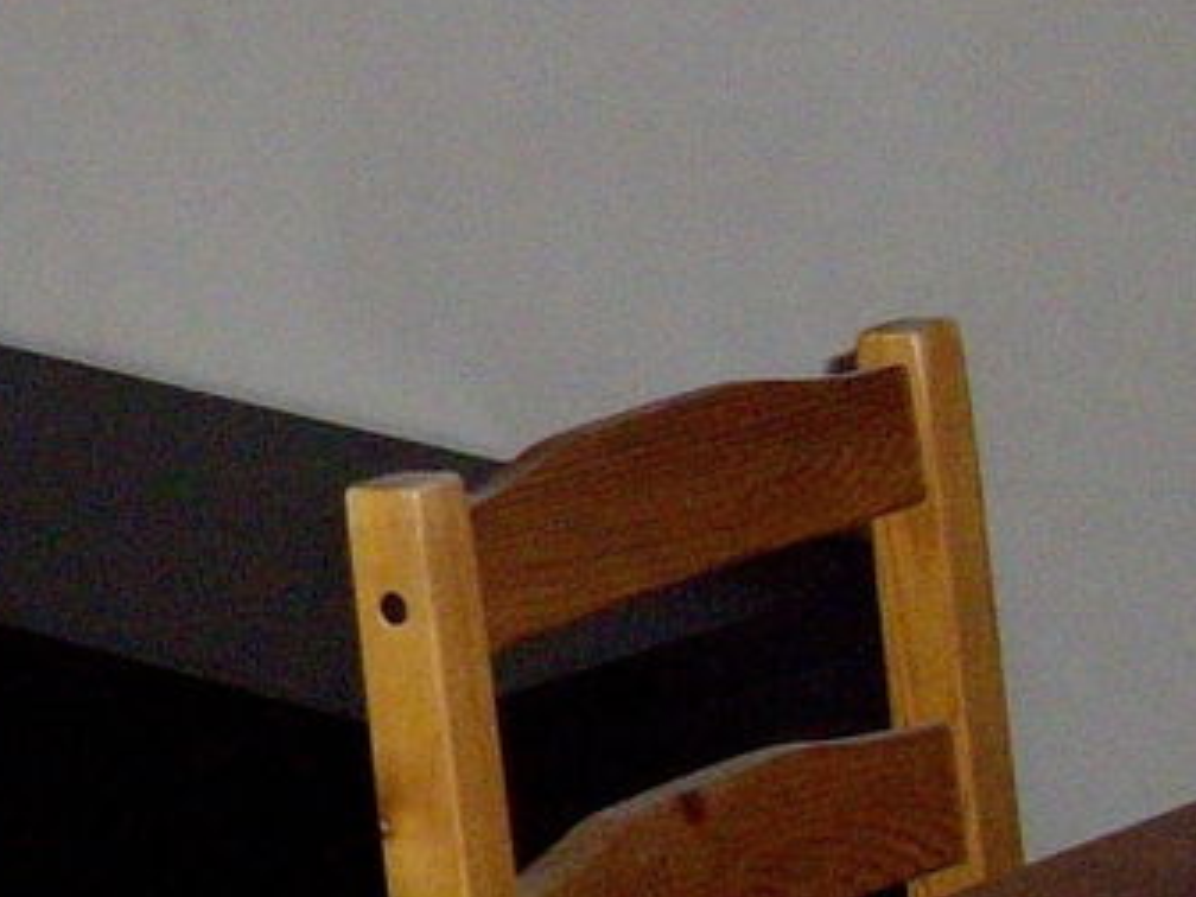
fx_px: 6081
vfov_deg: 8.4
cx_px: -1306
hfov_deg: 10.2
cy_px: 14
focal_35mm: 176
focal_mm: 6.2
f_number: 2.8
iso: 252
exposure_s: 1/50
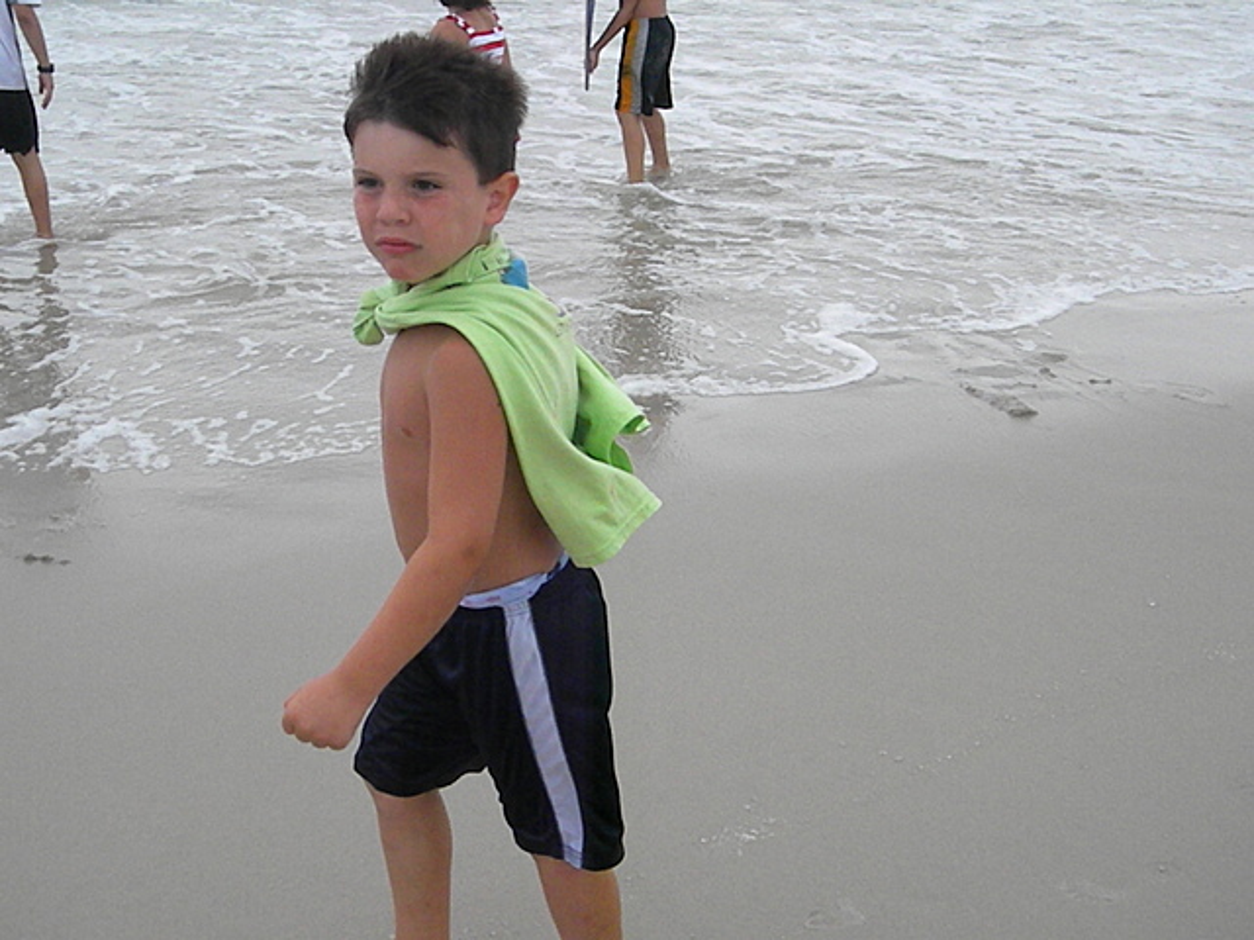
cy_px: 470
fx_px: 1703
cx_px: 627
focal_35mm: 47
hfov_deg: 40.4
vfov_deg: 30.9
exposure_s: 1/860
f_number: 7.8
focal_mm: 8.6
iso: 720
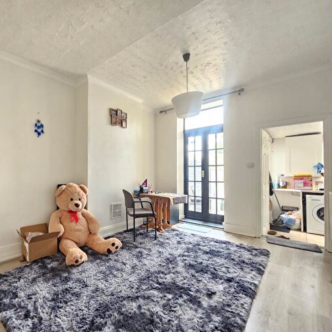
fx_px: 174
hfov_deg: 84.0
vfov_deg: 87.4
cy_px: 171
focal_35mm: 16
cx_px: 107
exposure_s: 1/50
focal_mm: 2.2
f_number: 2.2
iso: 250
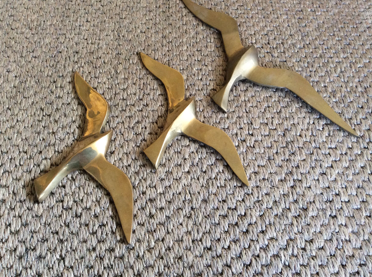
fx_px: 365
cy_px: 130
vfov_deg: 41.7
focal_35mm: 34
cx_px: 190
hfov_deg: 54.0
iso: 160
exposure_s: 1/25
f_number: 2.4
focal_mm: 3.3
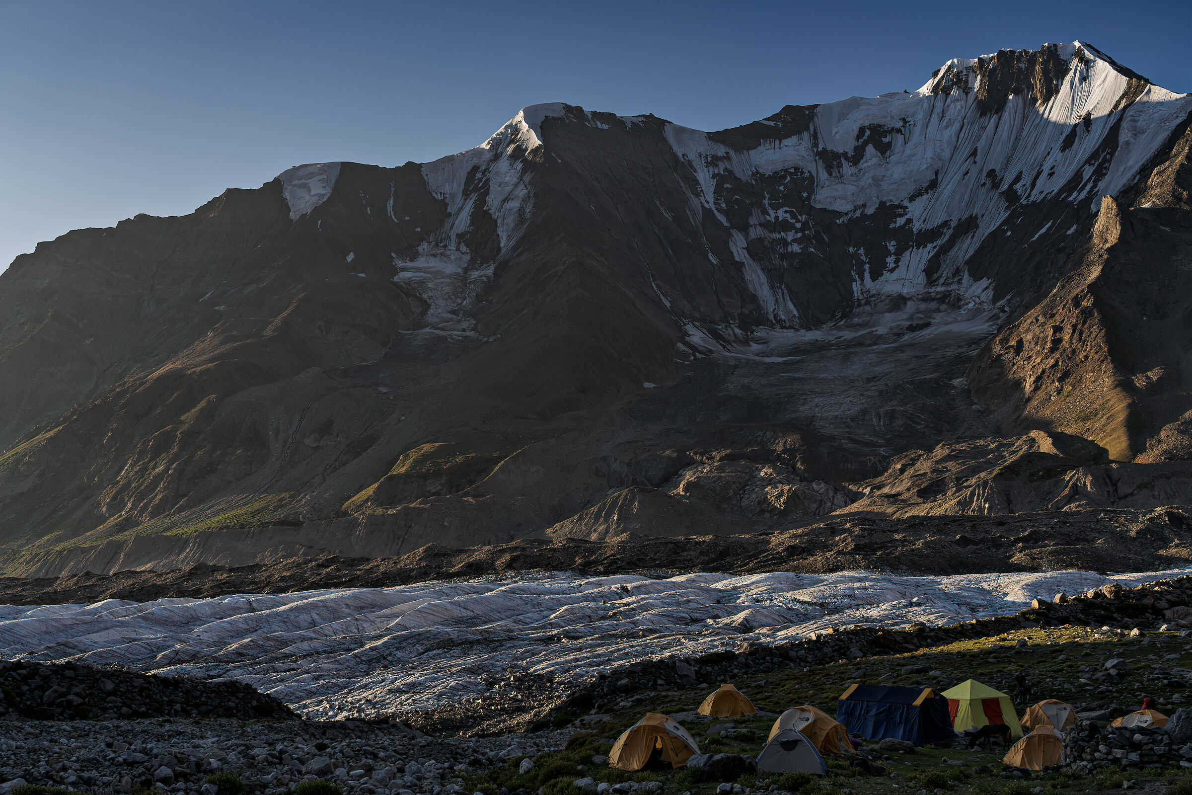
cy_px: 398
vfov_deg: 35.9
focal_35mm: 37
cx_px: 596
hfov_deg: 51.9
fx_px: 1225
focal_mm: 37
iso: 100
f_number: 6.3
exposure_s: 1/100
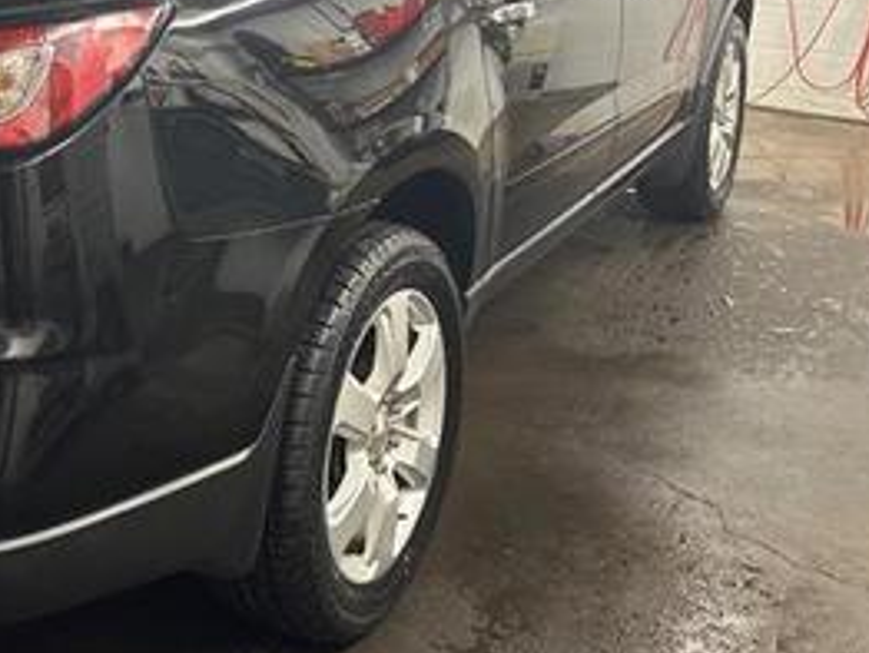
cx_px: 109
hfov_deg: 36.1
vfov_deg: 28.9
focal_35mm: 50
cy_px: 202
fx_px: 1256
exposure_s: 1/60
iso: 250
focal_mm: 5.96
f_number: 1.6
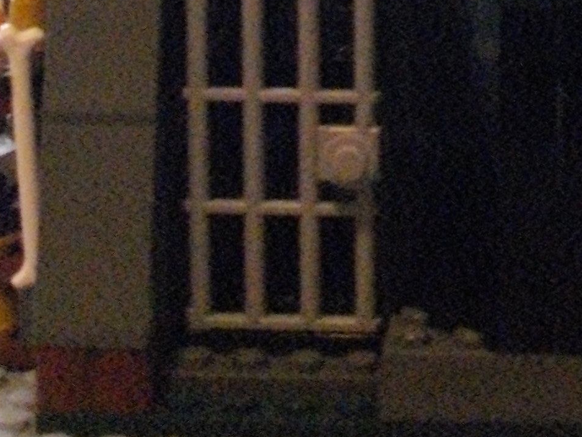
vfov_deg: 11.4
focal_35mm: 123
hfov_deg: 15.8
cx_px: 564
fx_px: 2068
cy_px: -269
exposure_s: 1/15
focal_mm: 5.7
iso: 800
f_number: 2.9
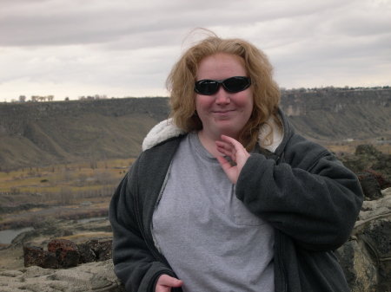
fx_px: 1039
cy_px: 146
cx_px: 196
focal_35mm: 92
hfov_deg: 21.3
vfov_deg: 16.0
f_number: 4.5
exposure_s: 1/209
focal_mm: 19.5
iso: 100
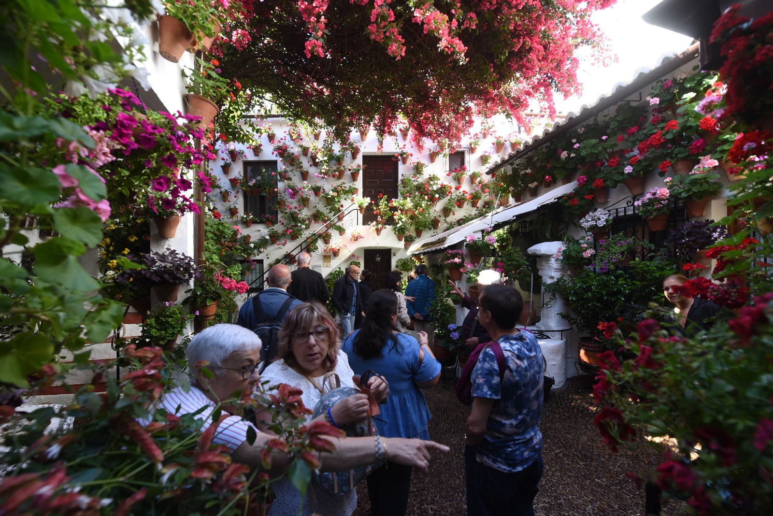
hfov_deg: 104.2
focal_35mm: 14
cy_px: 258
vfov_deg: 81.3
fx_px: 301
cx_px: 386
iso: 400
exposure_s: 1/200
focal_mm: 14
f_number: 4.5
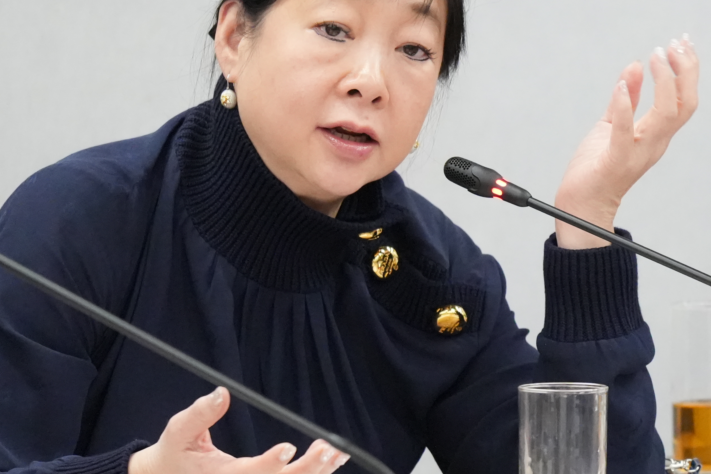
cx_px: 671
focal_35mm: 553
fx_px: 10921
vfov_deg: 2.5
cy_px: 179
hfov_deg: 3.7
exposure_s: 1/200
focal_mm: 200
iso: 10000
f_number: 4
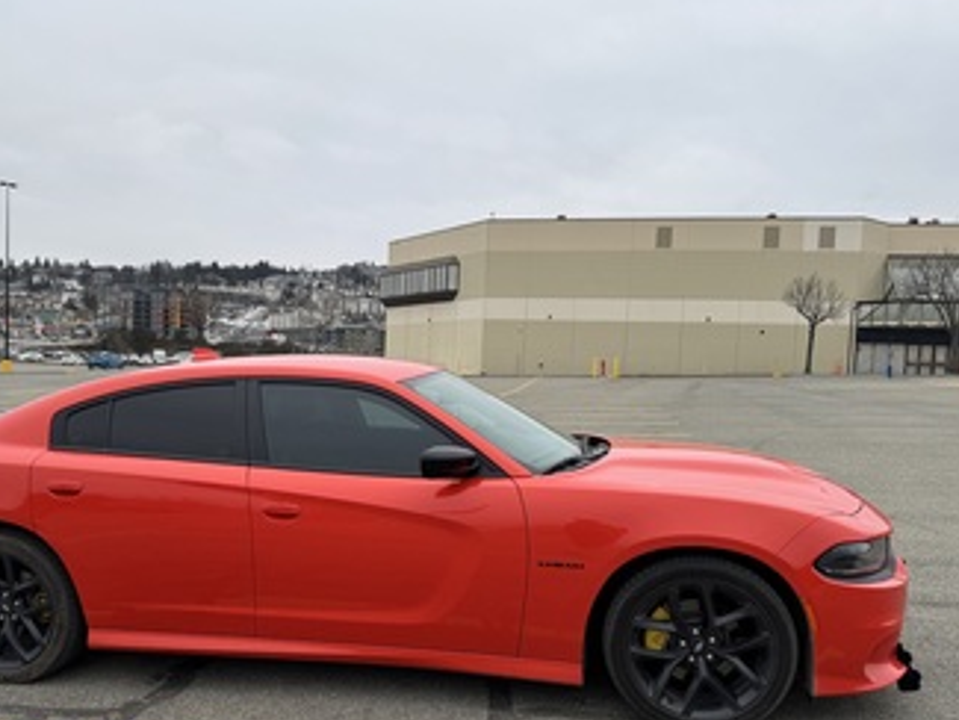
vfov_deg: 45.1
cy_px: 453
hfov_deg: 58.2
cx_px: 425
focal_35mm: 31
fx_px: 859
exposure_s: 1/756
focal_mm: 6.76
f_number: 1.78
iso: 80
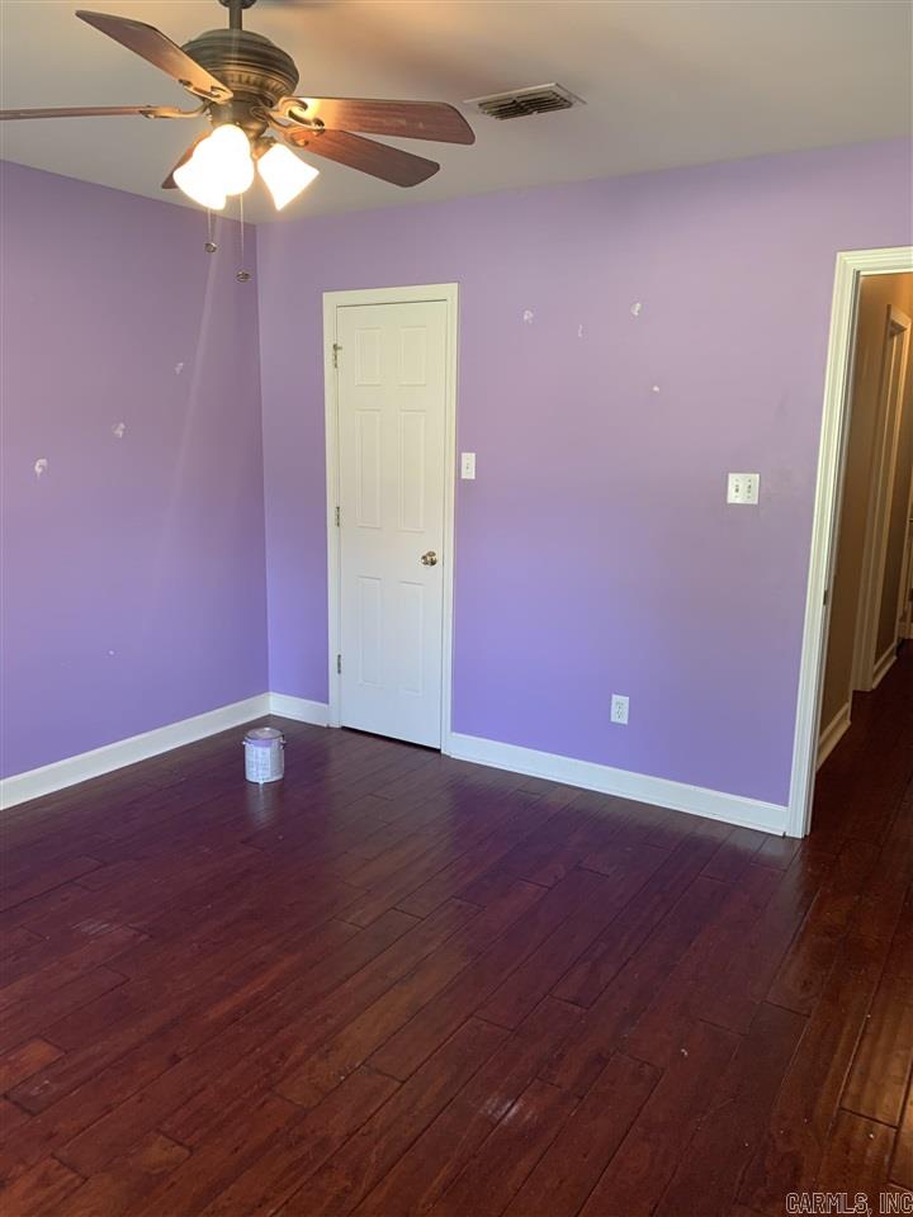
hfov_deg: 53.1
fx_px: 914
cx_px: 456
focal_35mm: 26
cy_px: 608
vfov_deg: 67.3
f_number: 1.8
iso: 160
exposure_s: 1/60
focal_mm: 4.25
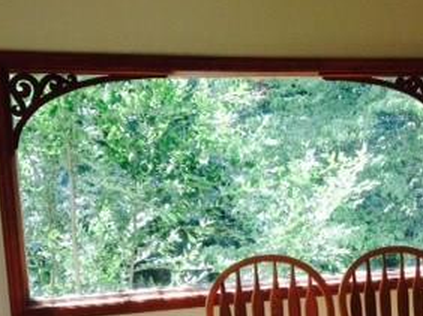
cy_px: 307
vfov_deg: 19.1
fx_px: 916
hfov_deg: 25.6
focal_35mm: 75
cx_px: 336
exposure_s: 1/120
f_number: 2.4
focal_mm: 4.12
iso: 50
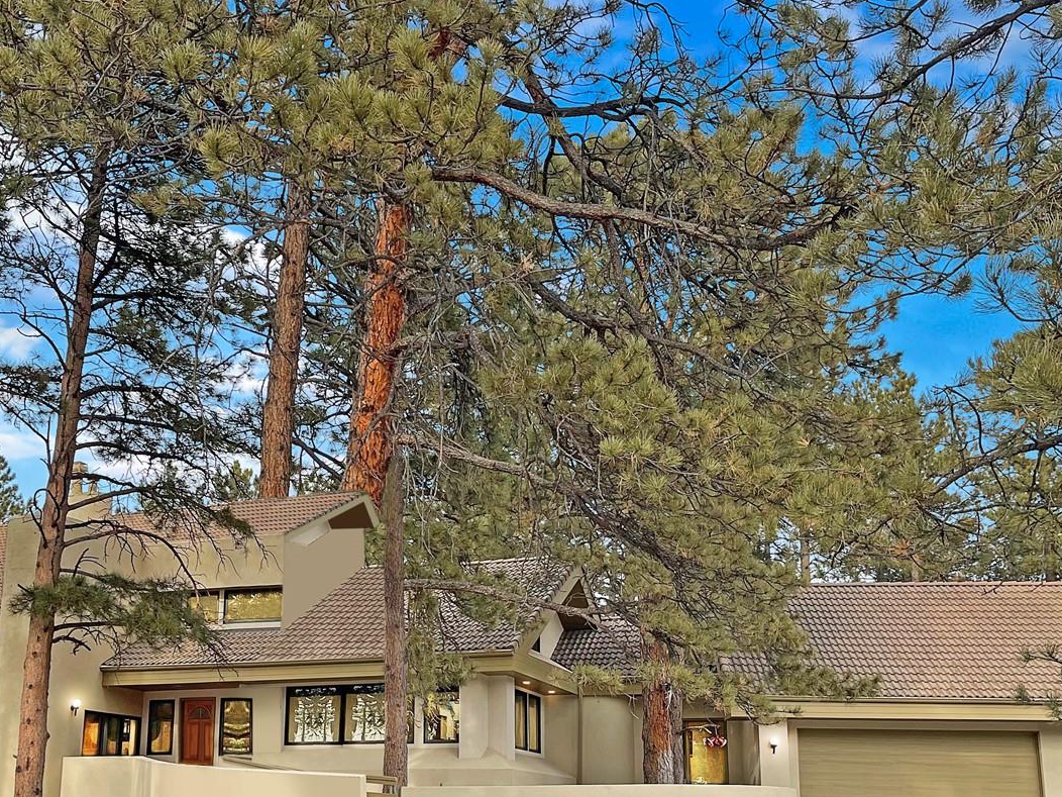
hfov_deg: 48.6
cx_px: 413
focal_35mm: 38
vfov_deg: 37.1
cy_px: 559
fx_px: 1166
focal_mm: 5.1
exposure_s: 1/621
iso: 32
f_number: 1.6
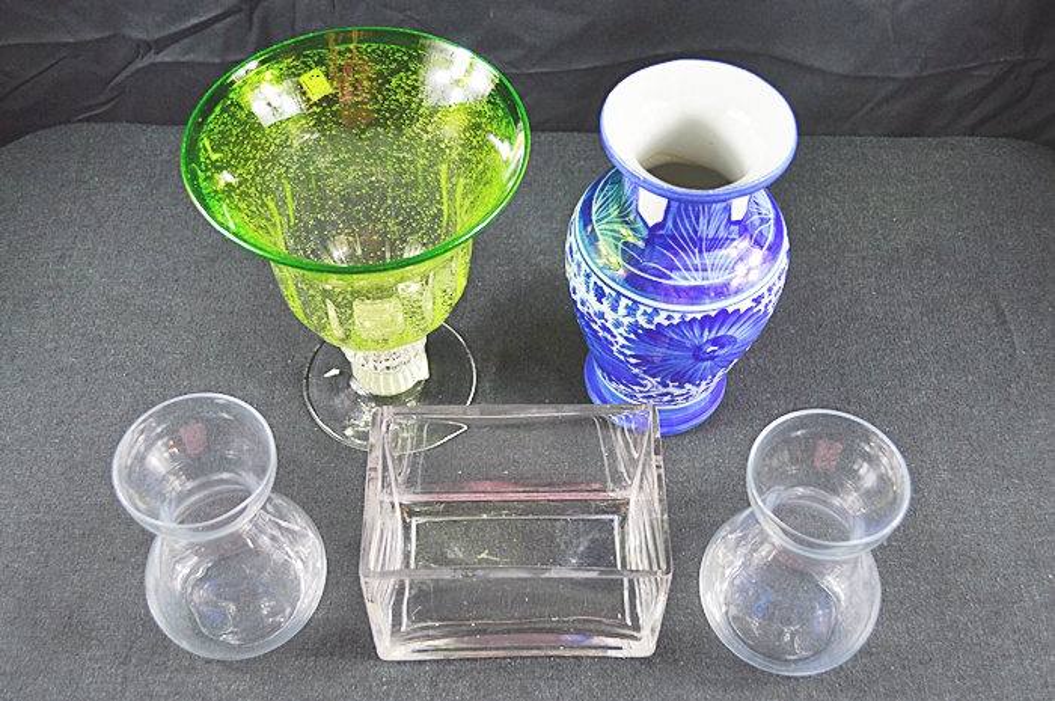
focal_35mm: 39
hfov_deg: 49.6
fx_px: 1142
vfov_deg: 34.1
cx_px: 528
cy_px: 350
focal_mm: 26
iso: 400
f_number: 4.2
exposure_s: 1/40
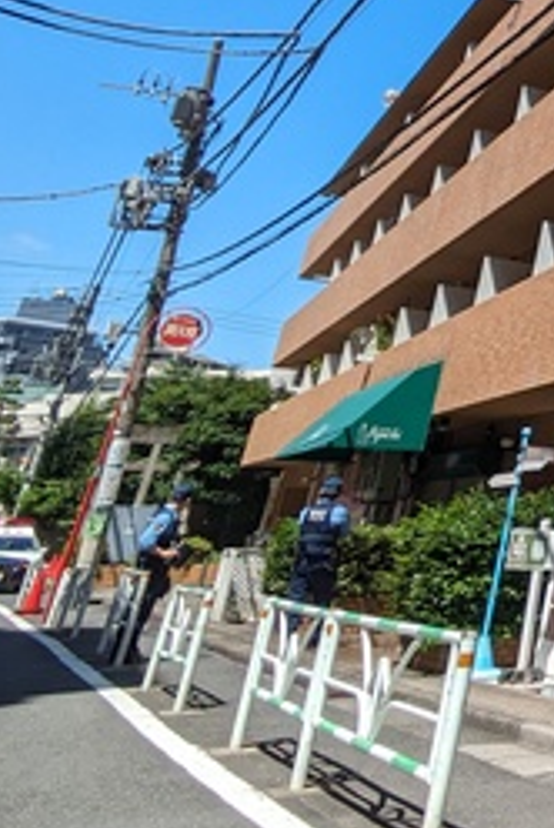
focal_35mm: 44
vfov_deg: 41.1
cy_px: 88
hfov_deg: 20.5
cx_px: 1018
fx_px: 1013
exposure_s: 1/1577
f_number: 2.2
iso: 45
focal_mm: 1.83
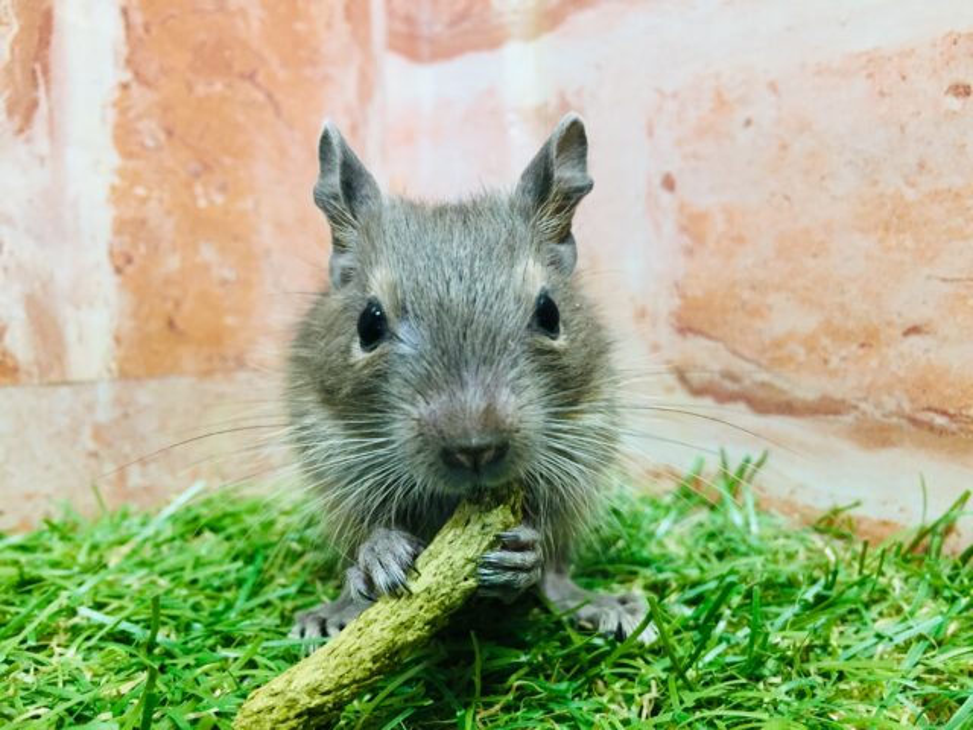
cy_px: 365
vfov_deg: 48.2
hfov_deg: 61.7
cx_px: 486
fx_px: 815
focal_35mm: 29
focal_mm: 4.15
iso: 160
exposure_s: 1/30
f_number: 2.2
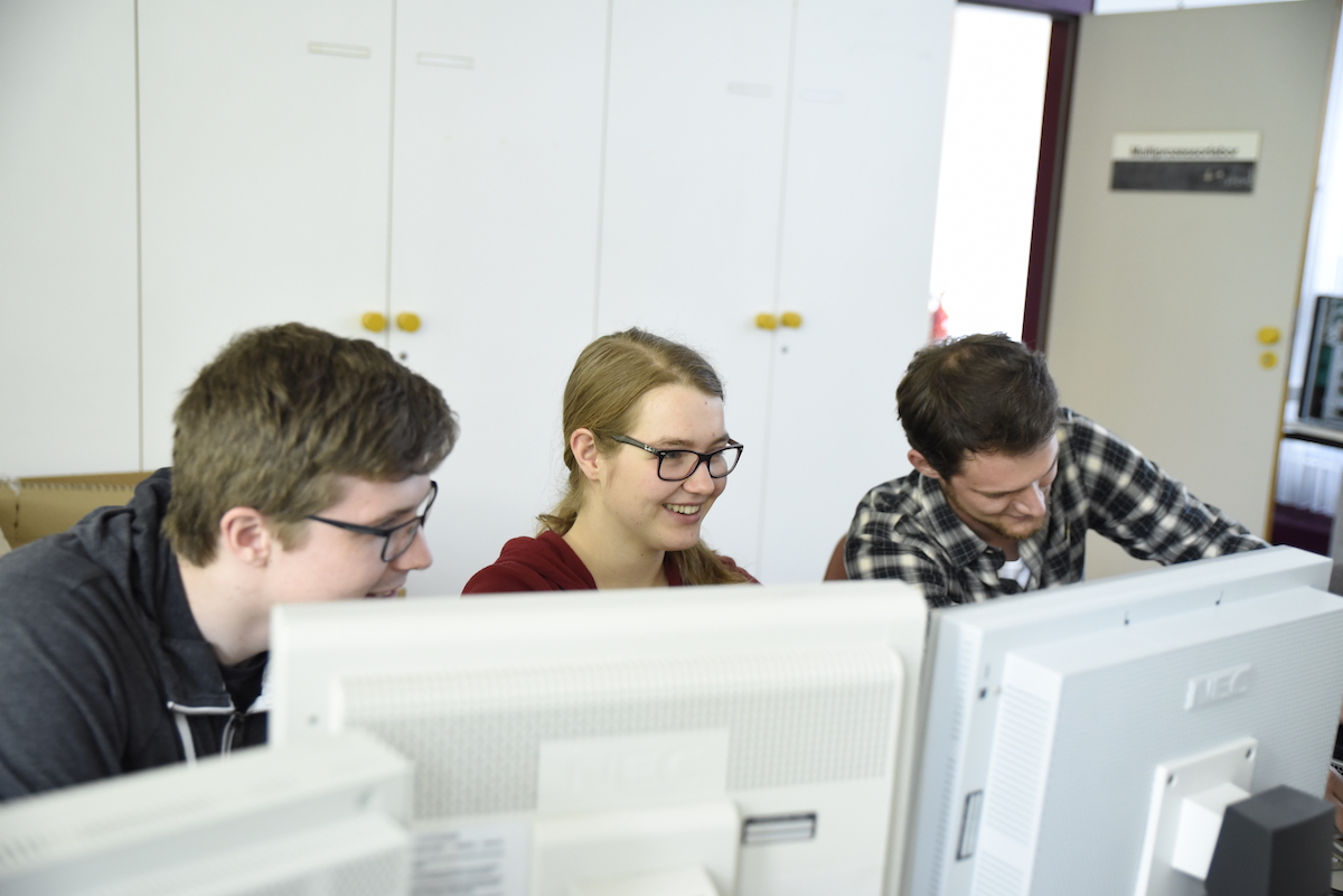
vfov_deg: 33.4
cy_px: 448
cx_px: 672
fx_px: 1492
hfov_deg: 48.5
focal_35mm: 40
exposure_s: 1/125
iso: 3200
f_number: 2.8
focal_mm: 40
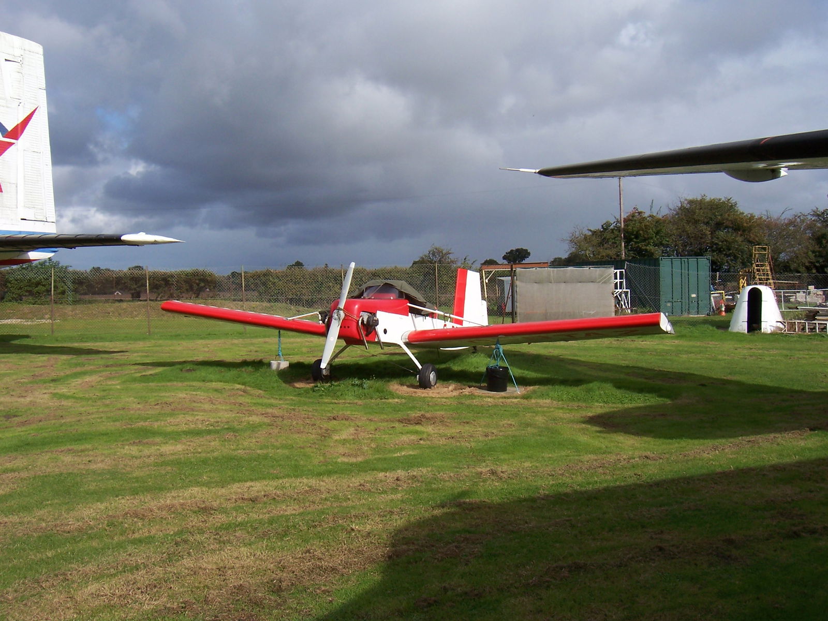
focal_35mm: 36
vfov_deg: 39.7
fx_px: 861
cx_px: 414
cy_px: 310
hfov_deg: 51.4
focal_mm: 6
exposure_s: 1/750
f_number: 4.8
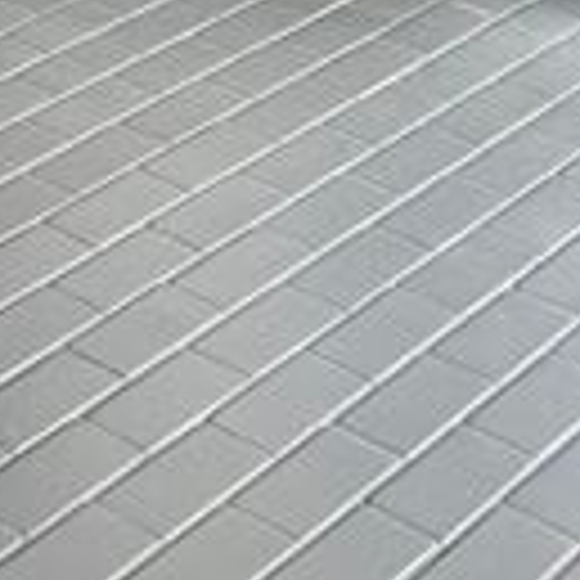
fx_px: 2256
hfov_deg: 14.2
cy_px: -402
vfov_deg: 13.4
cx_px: -135
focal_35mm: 119
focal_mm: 5.7
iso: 64
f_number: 1.5
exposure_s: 1/121
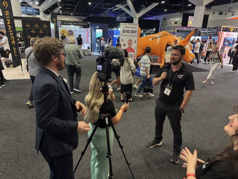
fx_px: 165
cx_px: 119
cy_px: 90
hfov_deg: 71.6
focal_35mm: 24
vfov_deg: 56.8
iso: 640
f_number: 1.8
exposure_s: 1/50
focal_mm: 6.8
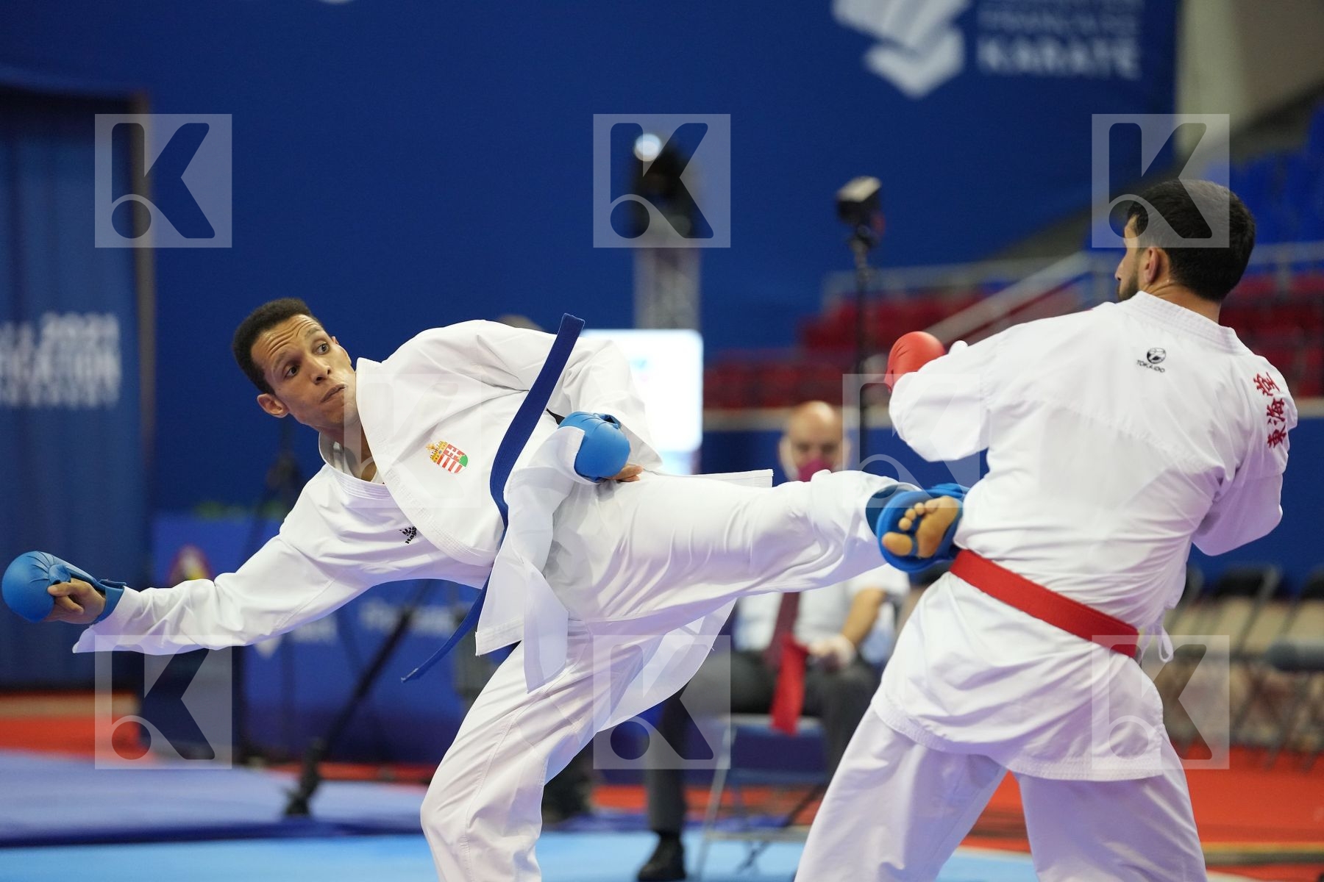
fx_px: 6362
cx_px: 662
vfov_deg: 7.9
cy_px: 441
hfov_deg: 11.9
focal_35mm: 173
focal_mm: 173
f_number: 2.8
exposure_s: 1/1000
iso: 4000
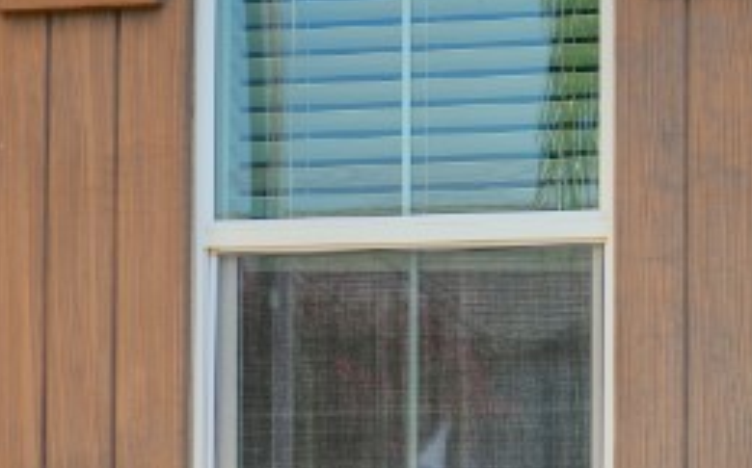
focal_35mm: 141
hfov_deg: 13.8
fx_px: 2887
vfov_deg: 9.3
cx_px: 1168
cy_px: 279
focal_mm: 35
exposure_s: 1/320
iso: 100
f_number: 8
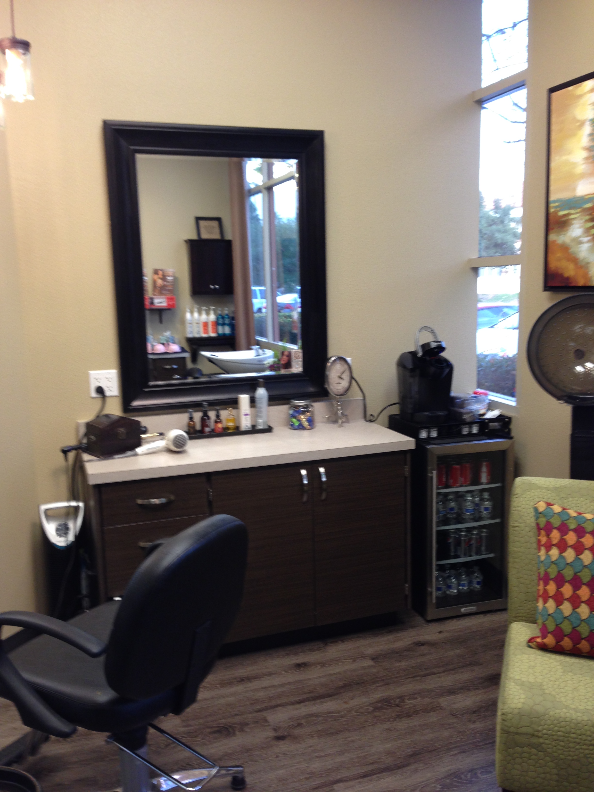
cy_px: 396
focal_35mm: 33
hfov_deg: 42.9
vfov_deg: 55.4
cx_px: 297
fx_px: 755
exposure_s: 1/20
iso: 80
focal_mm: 4.12
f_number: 2.4
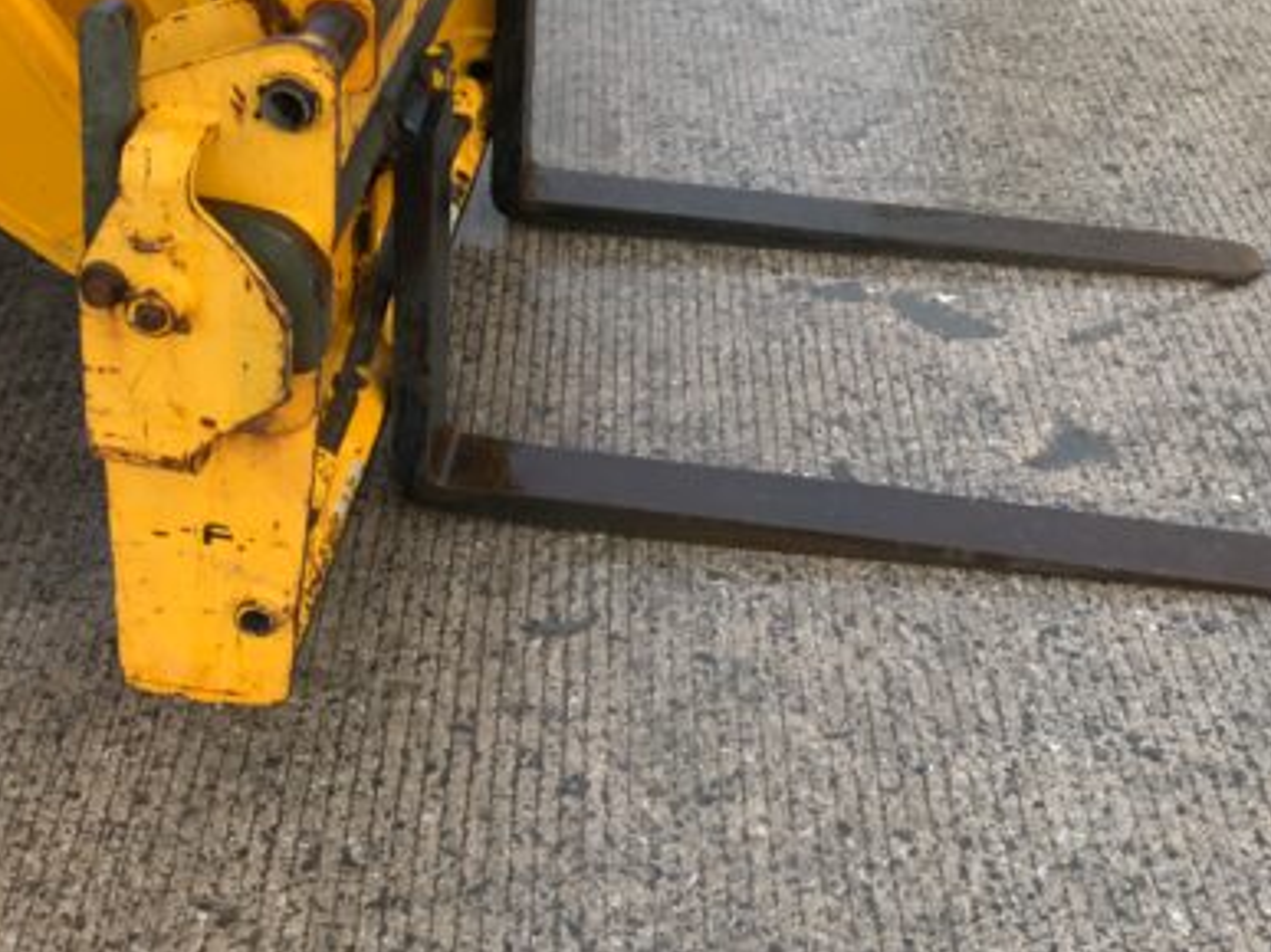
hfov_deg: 39.7
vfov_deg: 29.6
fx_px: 1762
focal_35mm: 48
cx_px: 650
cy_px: 197
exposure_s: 1/122
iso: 20
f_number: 1.8
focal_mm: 3
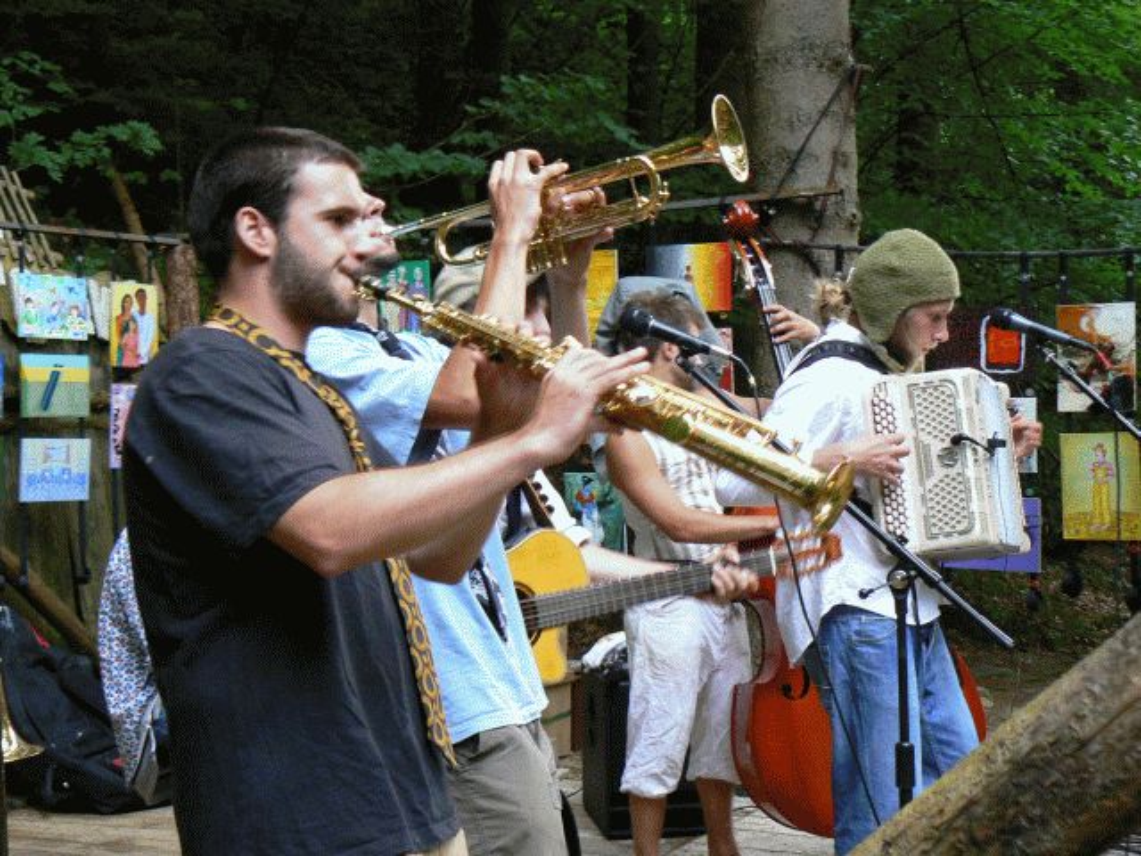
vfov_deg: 25.2
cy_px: 428
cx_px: 570
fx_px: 1912
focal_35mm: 58
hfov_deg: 33.2
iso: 200
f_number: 3.2
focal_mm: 9.6
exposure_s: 1/30
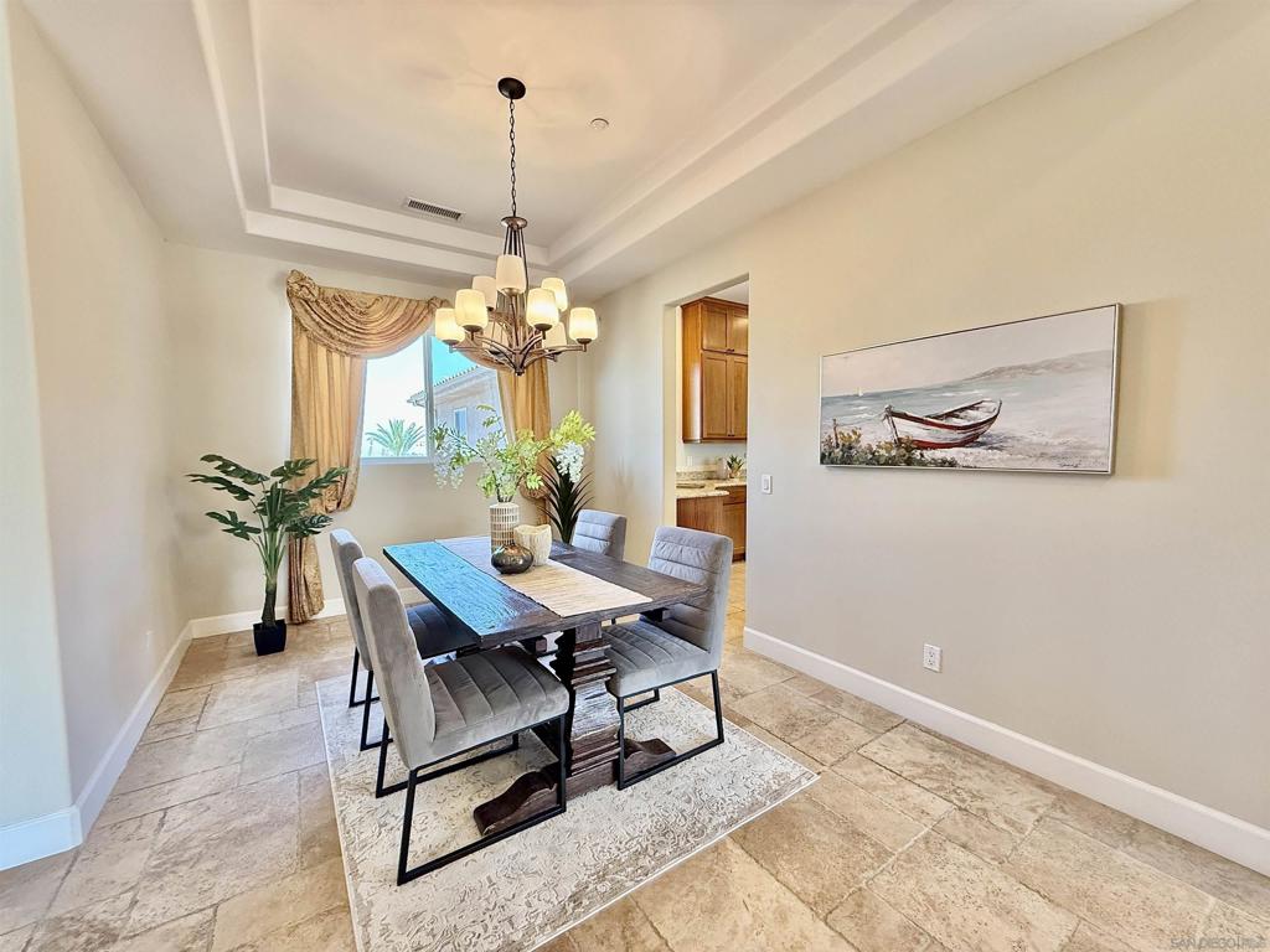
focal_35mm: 14
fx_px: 514
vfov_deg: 85.7
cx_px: 635
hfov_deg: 102.1
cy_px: 476
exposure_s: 1/120
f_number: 2.2
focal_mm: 2.22
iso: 400
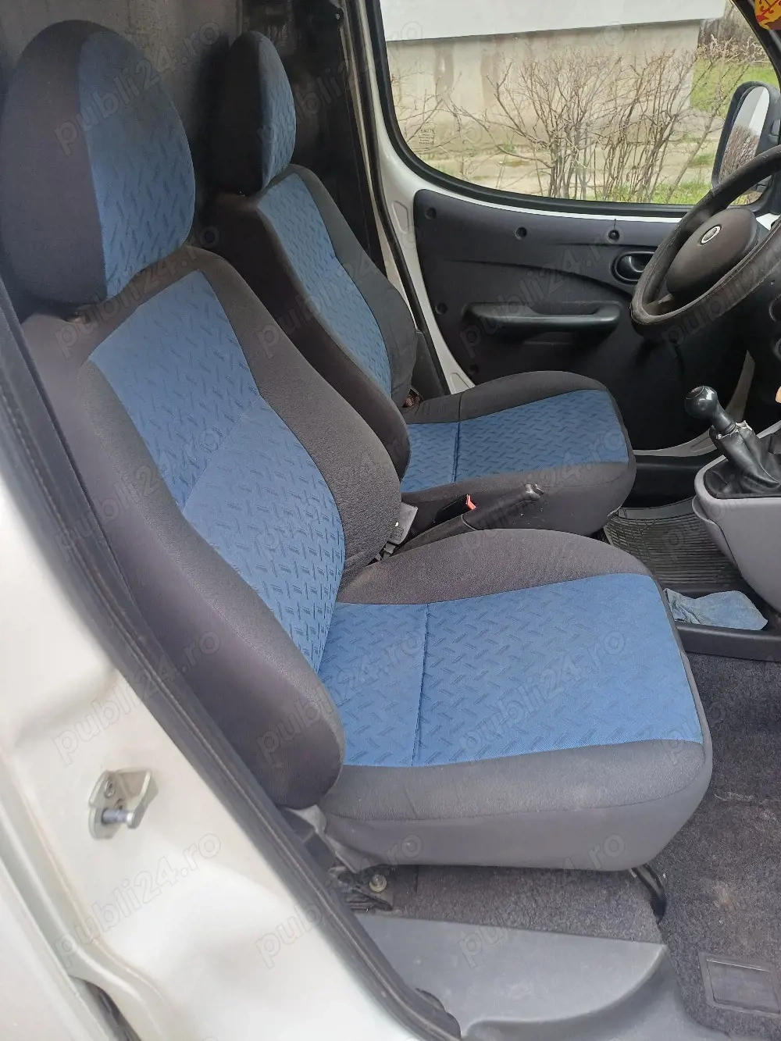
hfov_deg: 54.9
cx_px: 390
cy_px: 520
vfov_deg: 69.4
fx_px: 752
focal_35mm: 25
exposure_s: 1/50
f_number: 1.8
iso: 200
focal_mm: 4.65
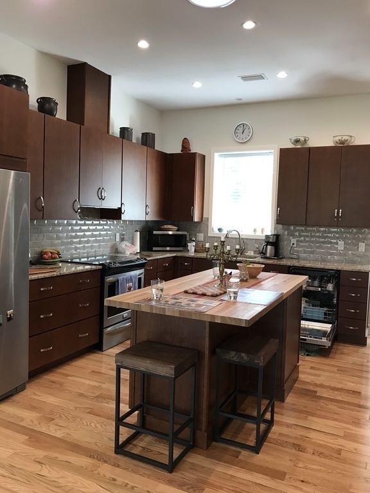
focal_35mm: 28
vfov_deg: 63.4
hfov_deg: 49.7
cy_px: 246
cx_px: 185
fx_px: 399
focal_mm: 3.99
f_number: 1.8
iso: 40
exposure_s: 1/30
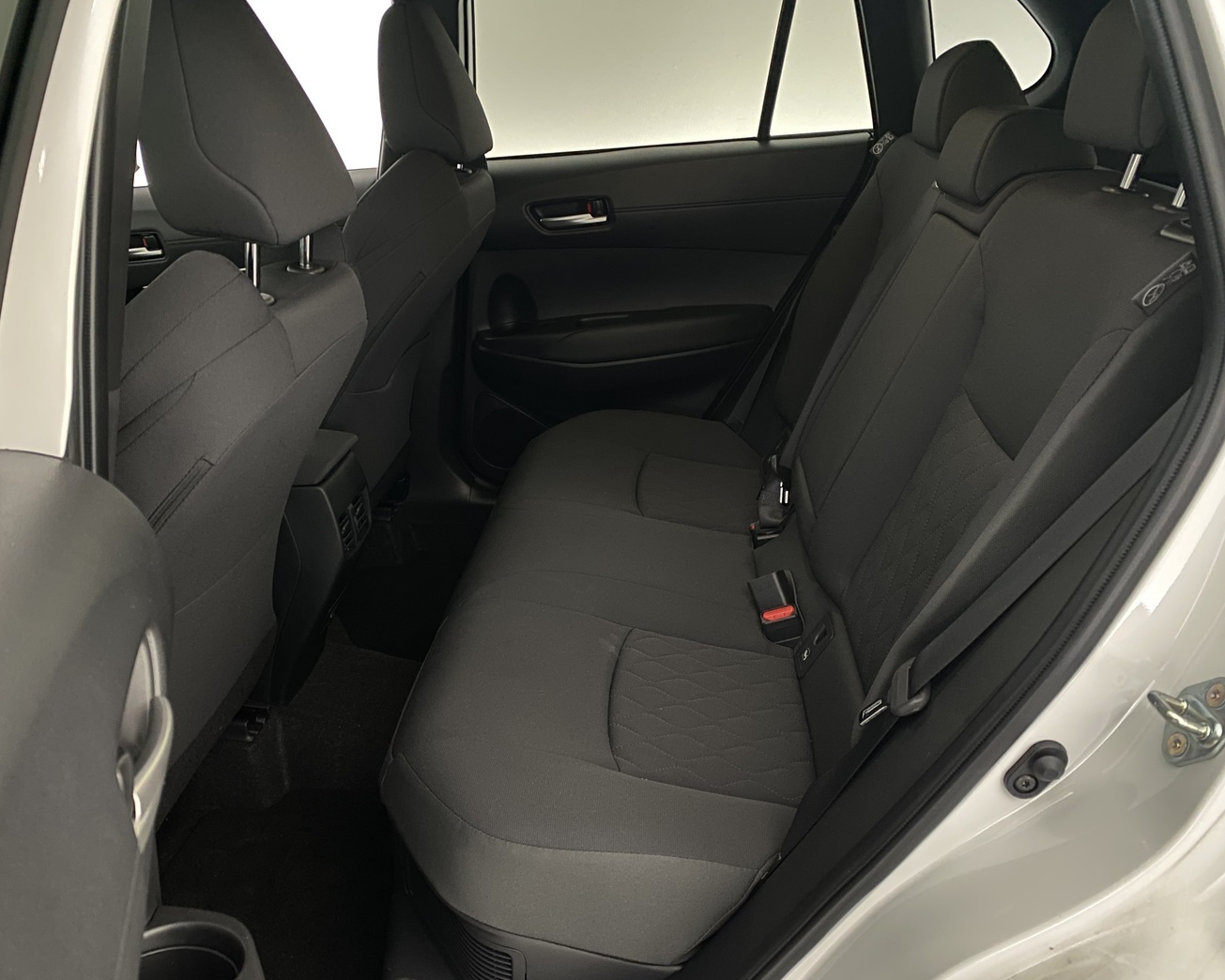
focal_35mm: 28
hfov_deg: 62.1
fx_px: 1015
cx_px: 556
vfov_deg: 51.5
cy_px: 497
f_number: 1.8
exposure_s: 1/25
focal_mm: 4.25
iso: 1600
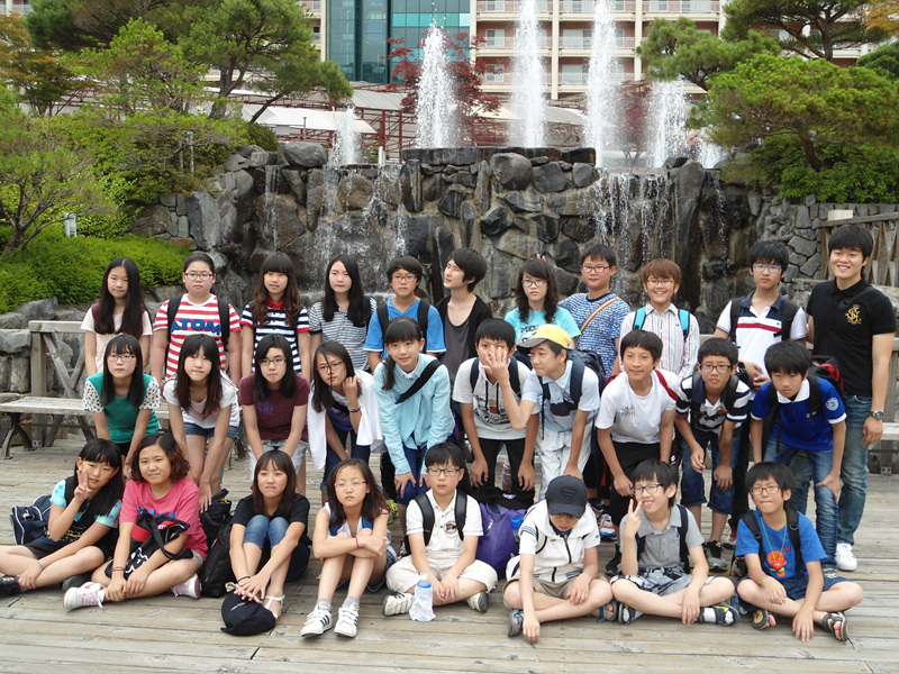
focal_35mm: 37
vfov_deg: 38.7
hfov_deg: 50.1
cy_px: 337
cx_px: 450
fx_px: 961
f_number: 3.2
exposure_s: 1/320
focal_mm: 6.7
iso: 80
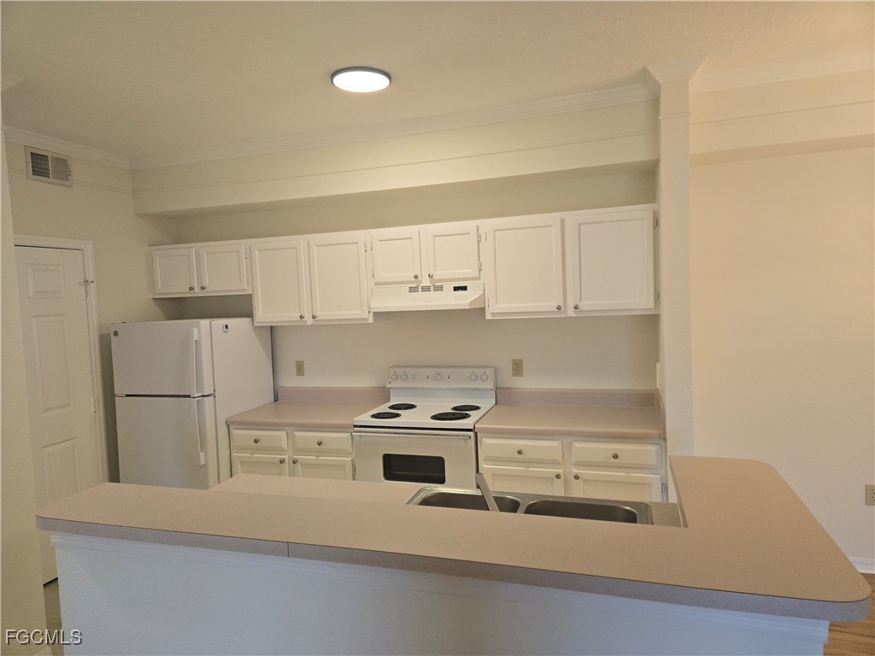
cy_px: 328
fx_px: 581
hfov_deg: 73.9
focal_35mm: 23
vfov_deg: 58.9
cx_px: 438
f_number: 1.8
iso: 125
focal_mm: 5.4
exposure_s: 1/120
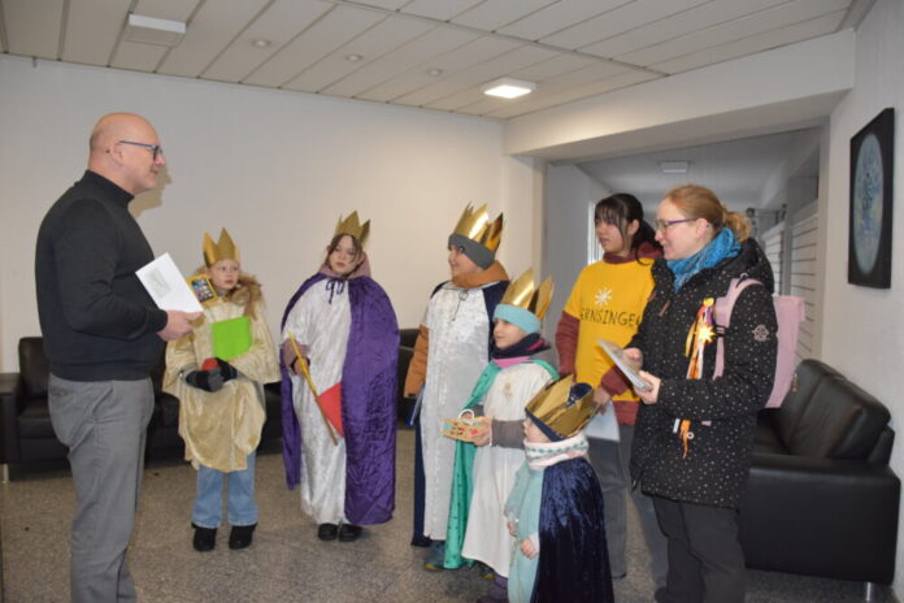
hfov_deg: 67.4
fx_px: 678
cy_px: 302
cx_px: 452
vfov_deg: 47.9
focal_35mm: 27
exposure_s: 1/80
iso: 800
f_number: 4.5
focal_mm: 18
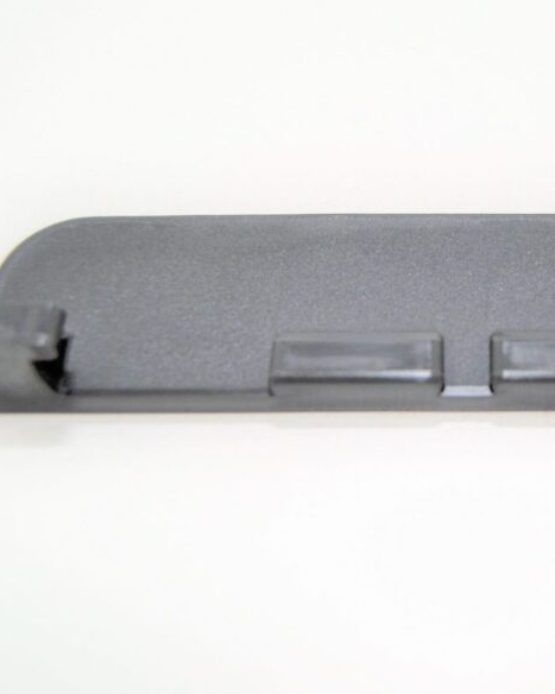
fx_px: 1167
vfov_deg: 33.1
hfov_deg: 26.1
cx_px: 469
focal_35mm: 57
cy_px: 291
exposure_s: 1/90
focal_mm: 23
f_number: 3.8
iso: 200
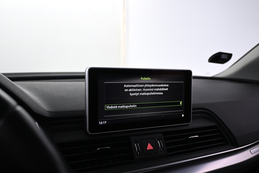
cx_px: 130
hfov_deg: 59.5
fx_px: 227
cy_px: 86
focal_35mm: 32
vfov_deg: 41.7
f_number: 4
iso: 800
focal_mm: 21
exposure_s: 1/30
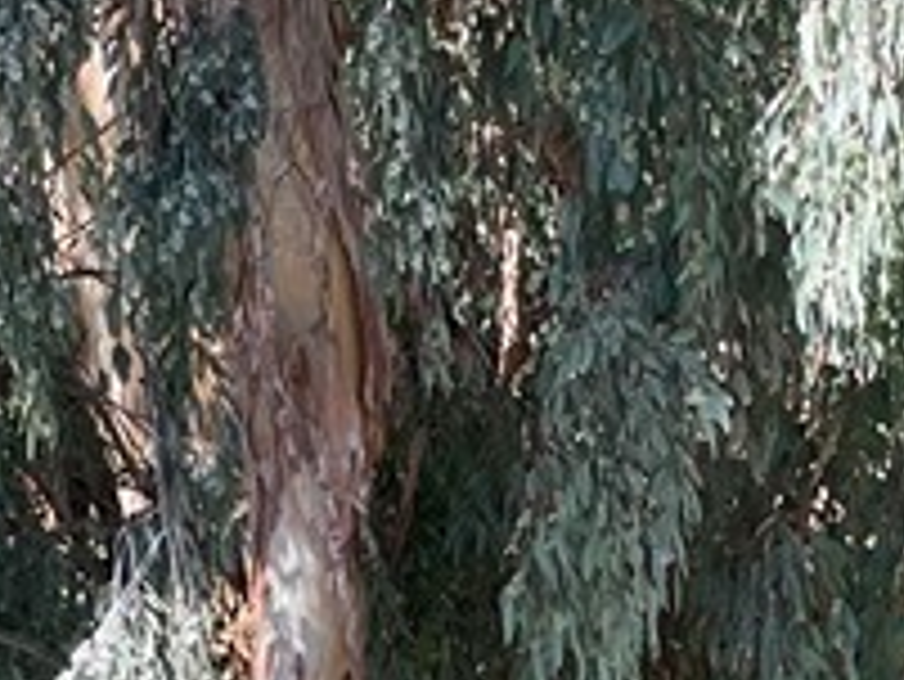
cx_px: 130
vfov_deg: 5.5
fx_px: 6925
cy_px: 1121
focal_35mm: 265
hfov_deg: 7.5
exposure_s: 1/177
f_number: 2
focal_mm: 6
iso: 25
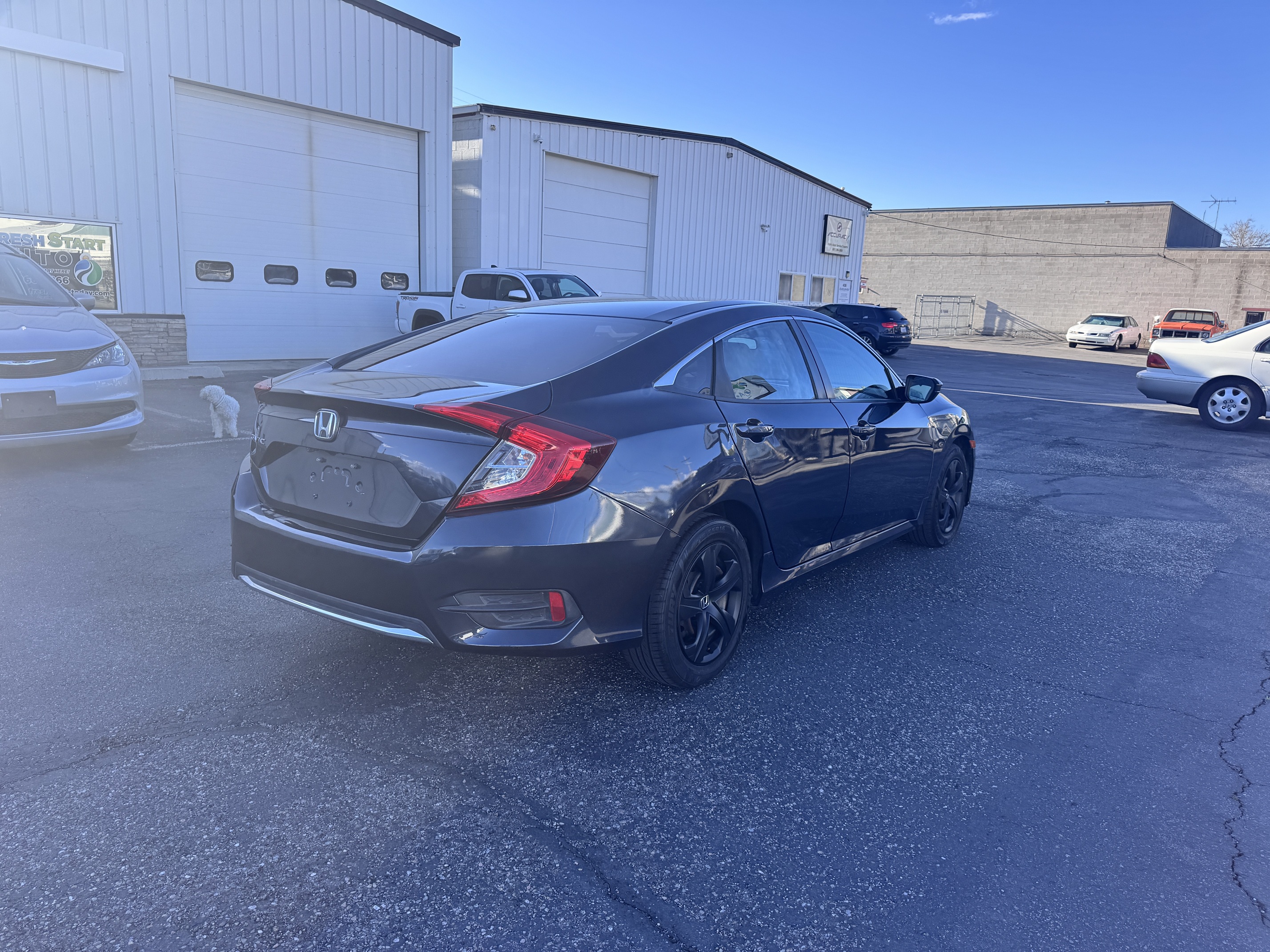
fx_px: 881
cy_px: 476
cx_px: 635
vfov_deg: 56.8
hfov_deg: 71.6
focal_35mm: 24
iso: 80
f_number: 1.78
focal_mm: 6.76
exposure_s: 1/1339
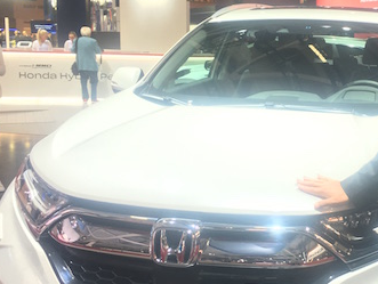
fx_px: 612
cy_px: 138
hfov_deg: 33.1
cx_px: 313
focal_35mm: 56
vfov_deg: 26.1
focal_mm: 4.15
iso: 32
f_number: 2.2
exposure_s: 1/33
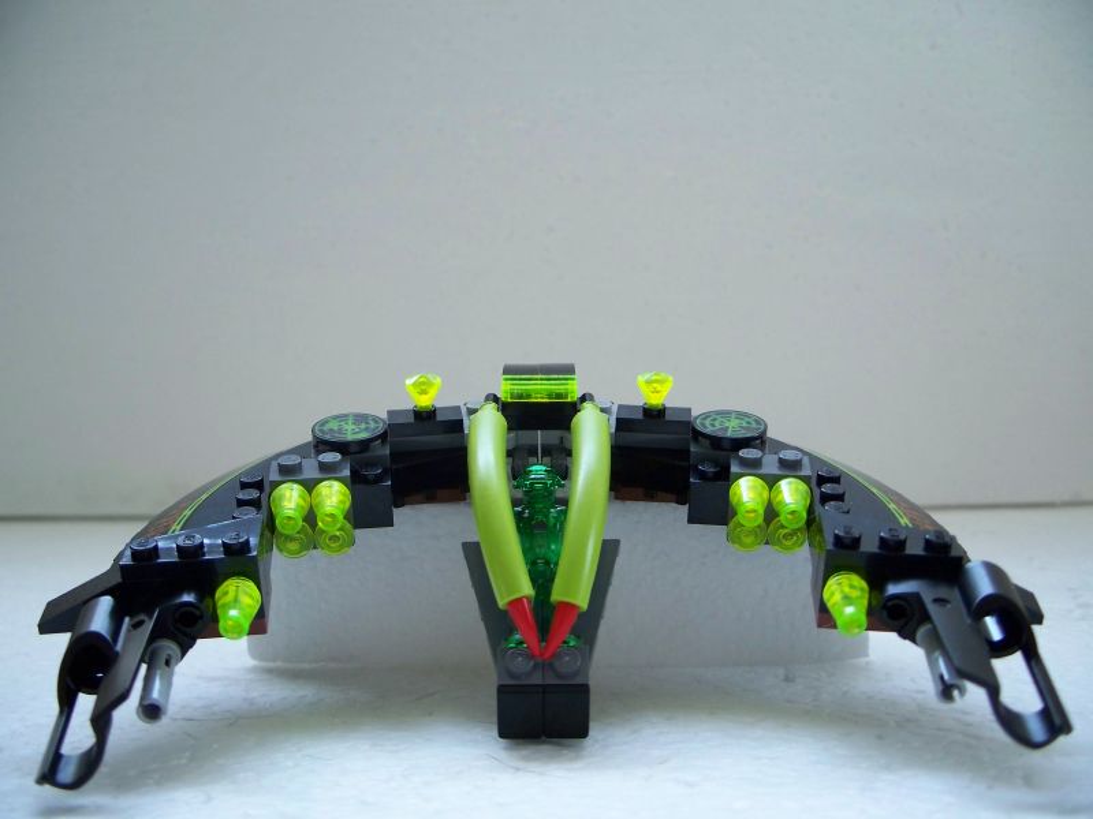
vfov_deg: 38.7
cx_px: 546
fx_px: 1168
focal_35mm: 37
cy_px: 410
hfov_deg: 50.1
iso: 200
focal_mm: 7.8
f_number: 2.8
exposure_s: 1/20
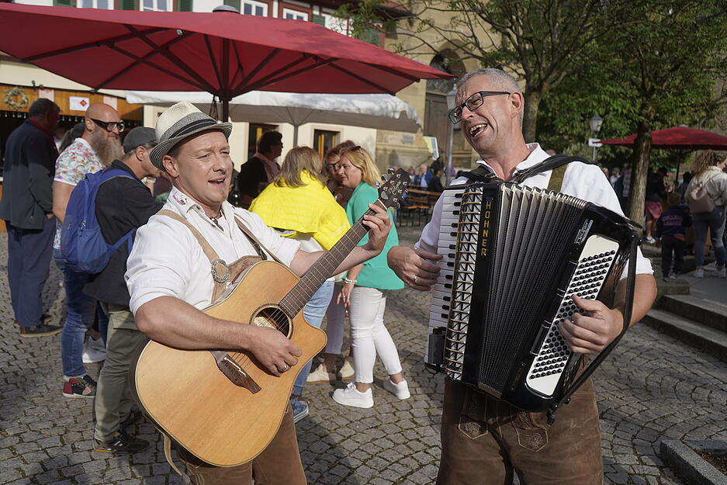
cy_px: 242
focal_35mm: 29
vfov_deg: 45.0
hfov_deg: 63.7
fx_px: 586
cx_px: 364
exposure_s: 1/640
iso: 100
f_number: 4.5
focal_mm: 29
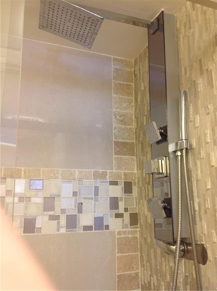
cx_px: 108
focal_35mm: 35
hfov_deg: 40.5
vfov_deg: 52.7
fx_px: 294
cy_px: 146
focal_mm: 4.28
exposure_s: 1/15
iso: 50
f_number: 2.4
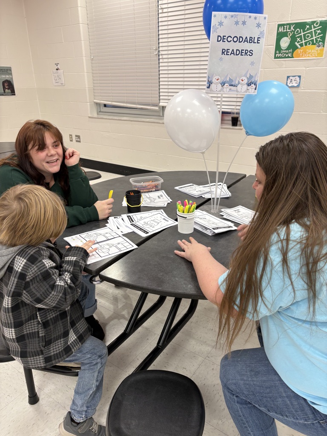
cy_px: 218
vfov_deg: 67.3
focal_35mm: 26
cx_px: 164
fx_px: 327
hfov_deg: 53.1
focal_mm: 5.96
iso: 80
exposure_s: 1/60
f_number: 1.6
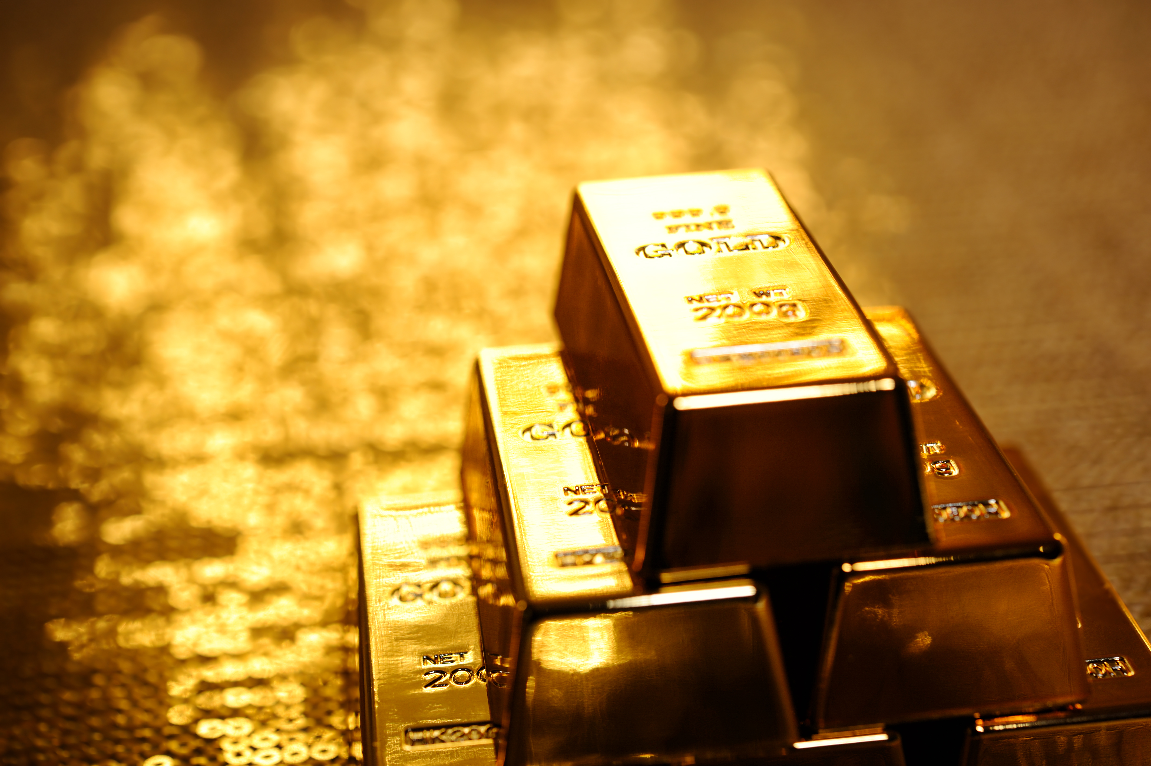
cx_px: 576
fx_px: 1917
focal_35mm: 60
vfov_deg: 22.6
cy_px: 383
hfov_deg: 33.4
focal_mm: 60
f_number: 7.1
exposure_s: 1/125
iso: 200
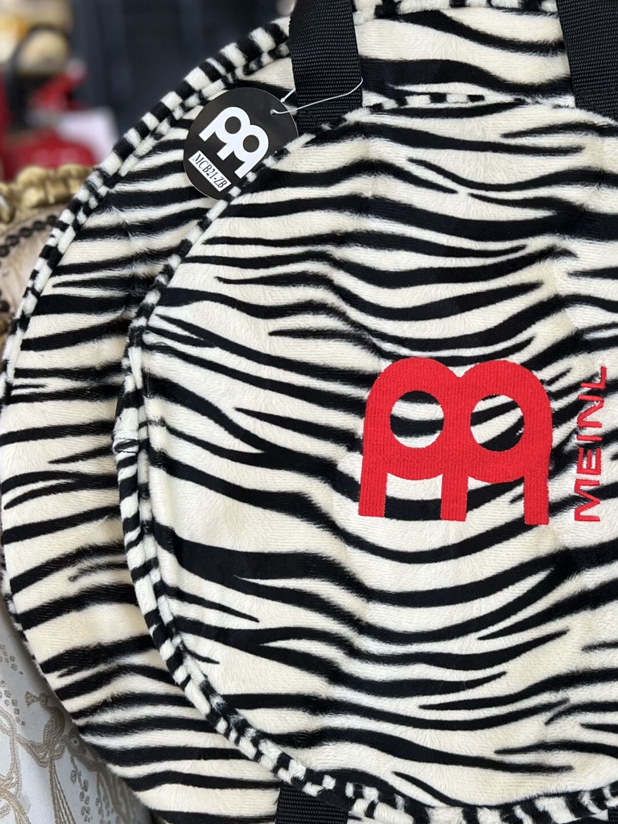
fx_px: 1095
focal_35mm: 46
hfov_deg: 30.9
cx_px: 480
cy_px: 405
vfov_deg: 41.2
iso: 80
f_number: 1.5
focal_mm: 5.7
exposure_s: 1/121
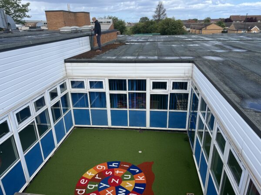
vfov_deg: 53.1
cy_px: 98
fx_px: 196
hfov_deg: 67.3
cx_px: 130
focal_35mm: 26
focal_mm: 5.7
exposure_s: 1/2571
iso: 50
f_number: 1.5
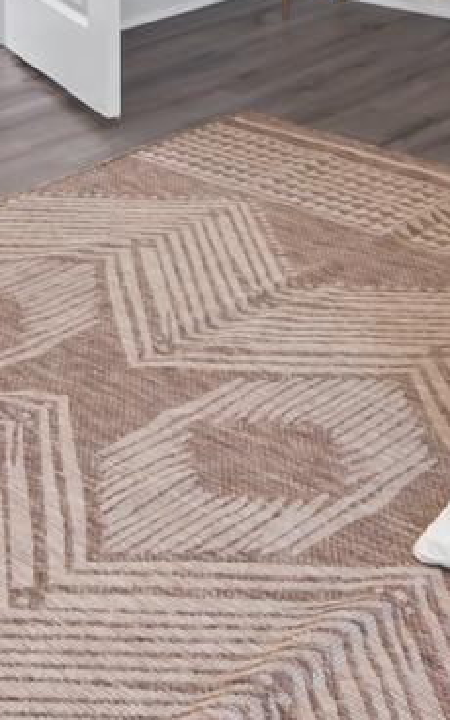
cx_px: 250
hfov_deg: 15.4
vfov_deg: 20.8
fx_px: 1668
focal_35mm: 85
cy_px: -349
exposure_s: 1/5
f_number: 8
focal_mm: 15
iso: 640
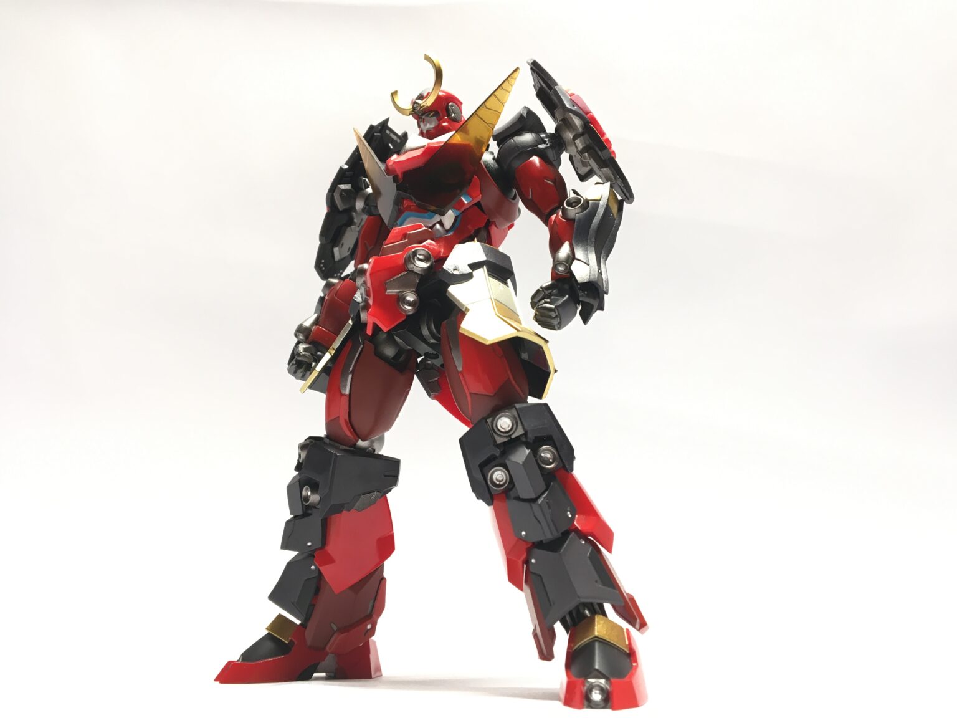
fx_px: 802
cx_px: 478
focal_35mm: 29
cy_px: 359
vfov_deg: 48.2
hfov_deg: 61.7
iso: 40
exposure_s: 1/33
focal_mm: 4.15
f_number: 2.2
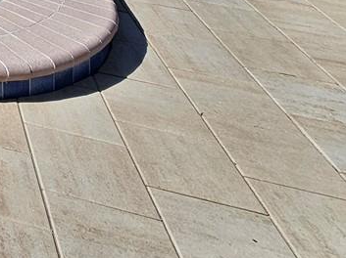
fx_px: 589
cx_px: -326
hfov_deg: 19.8
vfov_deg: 16.9
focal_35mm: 59
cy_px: -285
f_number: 2.2
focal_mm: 2.2
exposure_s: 1/4820
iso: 50
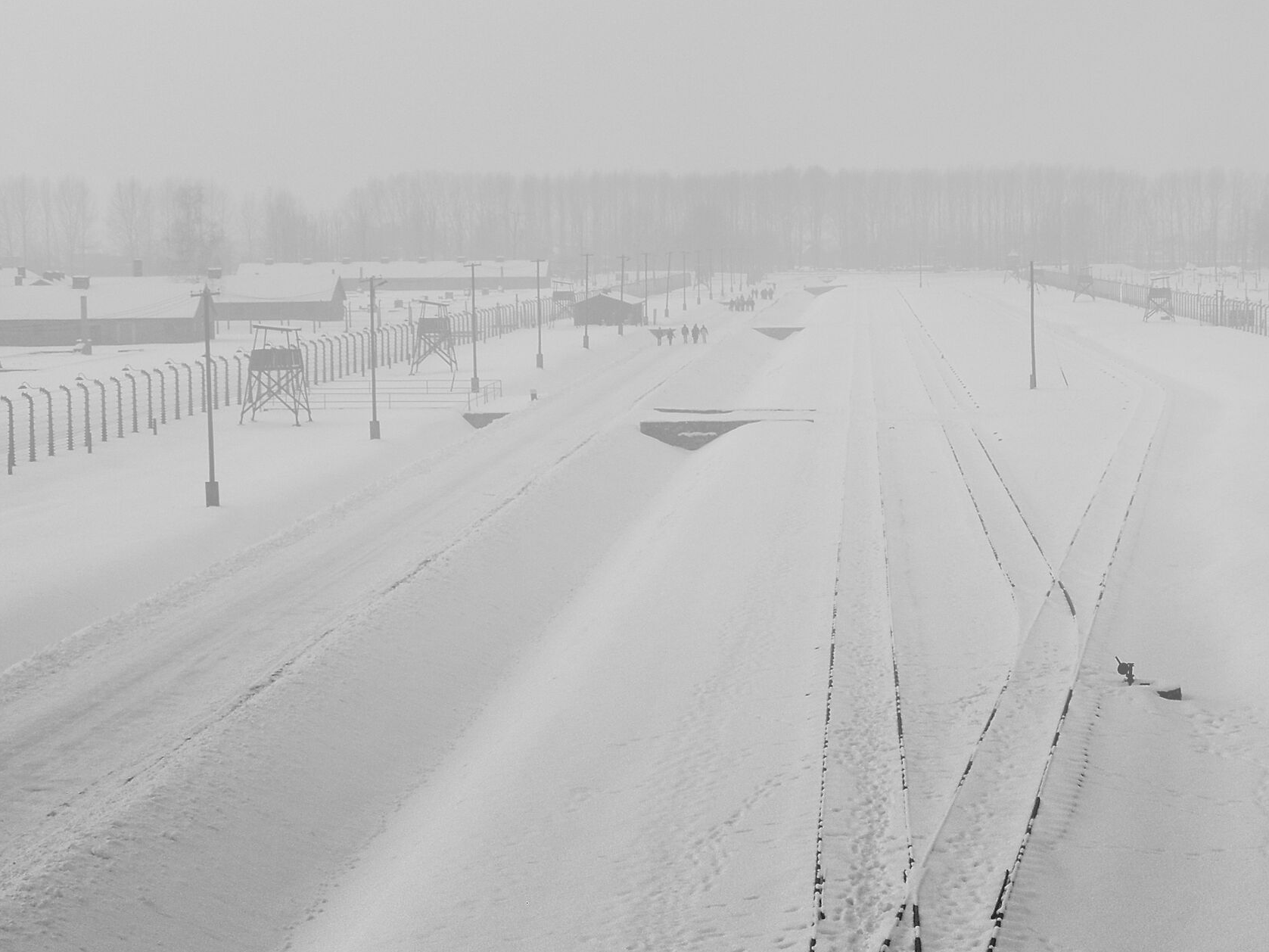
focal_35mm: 83
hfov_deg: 23.4
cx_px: 870
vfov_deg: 17.8
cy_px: 524
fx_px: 3043
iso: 80
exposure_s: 1/750
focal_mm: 13
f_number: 7
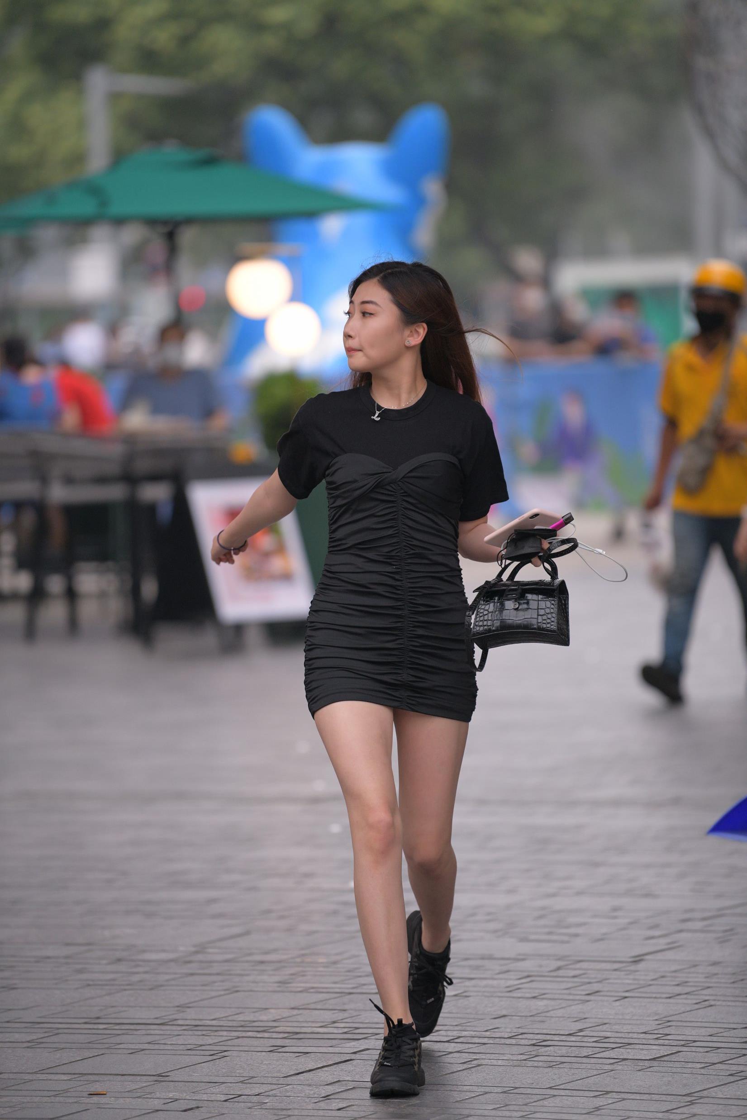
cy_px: 560
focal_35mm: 200
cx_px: 374
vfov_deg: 10.3
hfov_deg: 6.9
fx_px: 6224
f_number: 3.2
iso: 1100
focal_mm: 200
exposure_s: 1/800
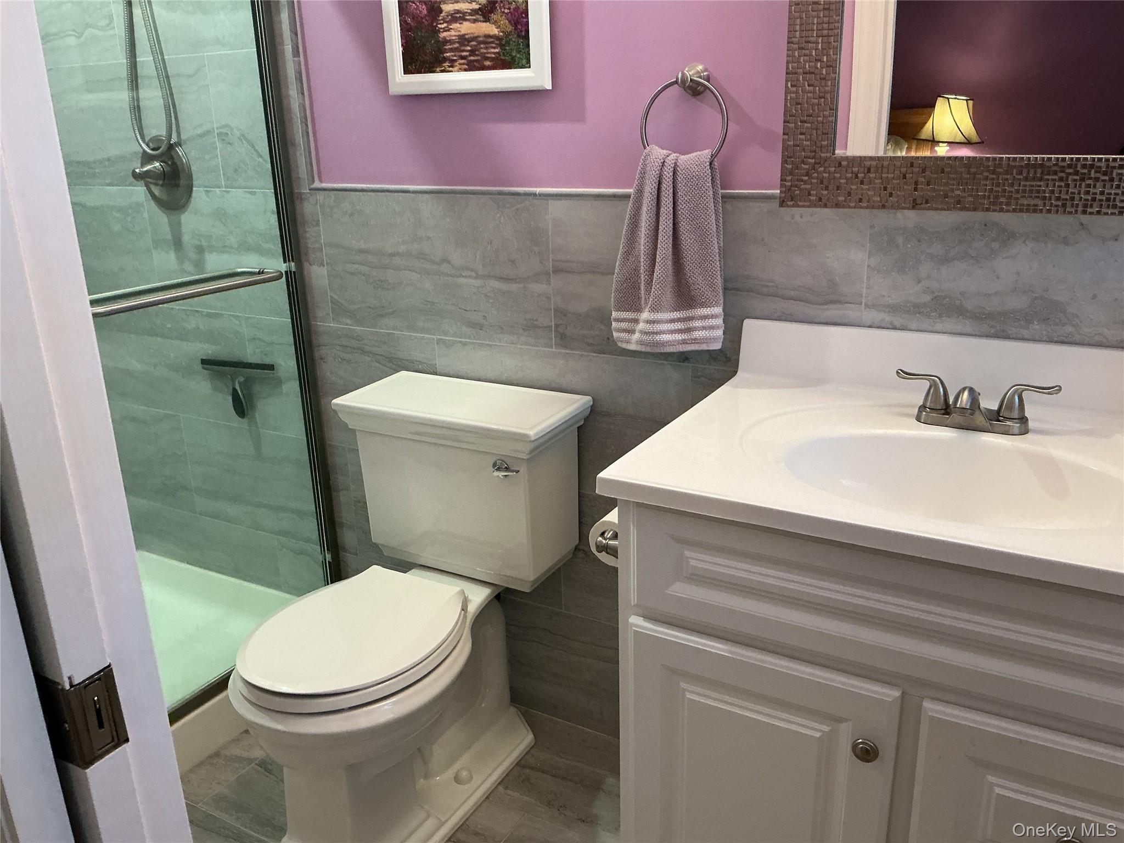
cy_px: 422
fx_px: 942
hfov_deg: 61.7
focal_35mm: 29
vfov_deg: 48.2
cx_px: 562
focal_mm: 3
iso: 200
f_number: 1.8
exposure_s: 1/60
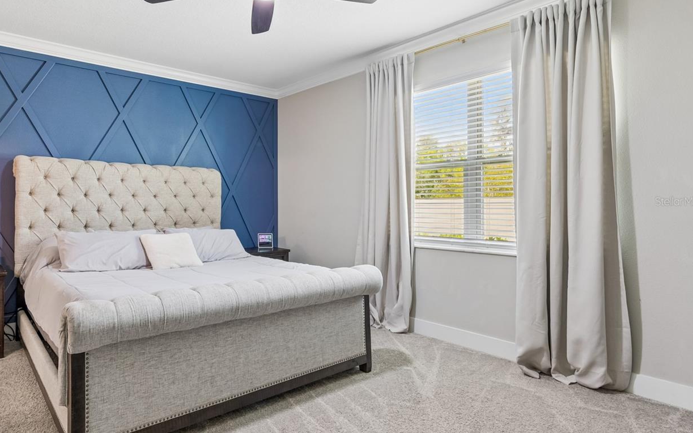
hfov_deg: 83.1
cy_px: 201
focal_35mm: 20
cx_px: 252
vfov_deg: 59.6
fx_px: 378
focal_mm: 10
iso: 100
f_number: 7.1
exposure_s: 1/1.25
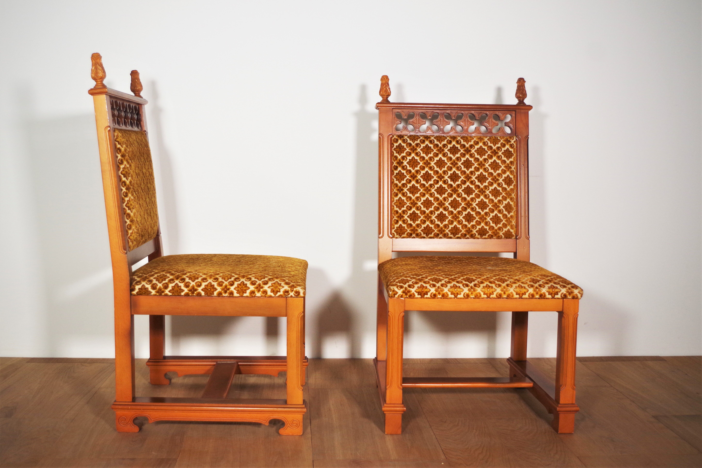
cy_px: 234
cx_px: 351
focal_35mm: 36
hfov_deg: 53.1
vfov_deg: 36.9
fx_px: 702
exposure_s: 1/60
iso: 400
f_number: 4
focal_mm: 24.38
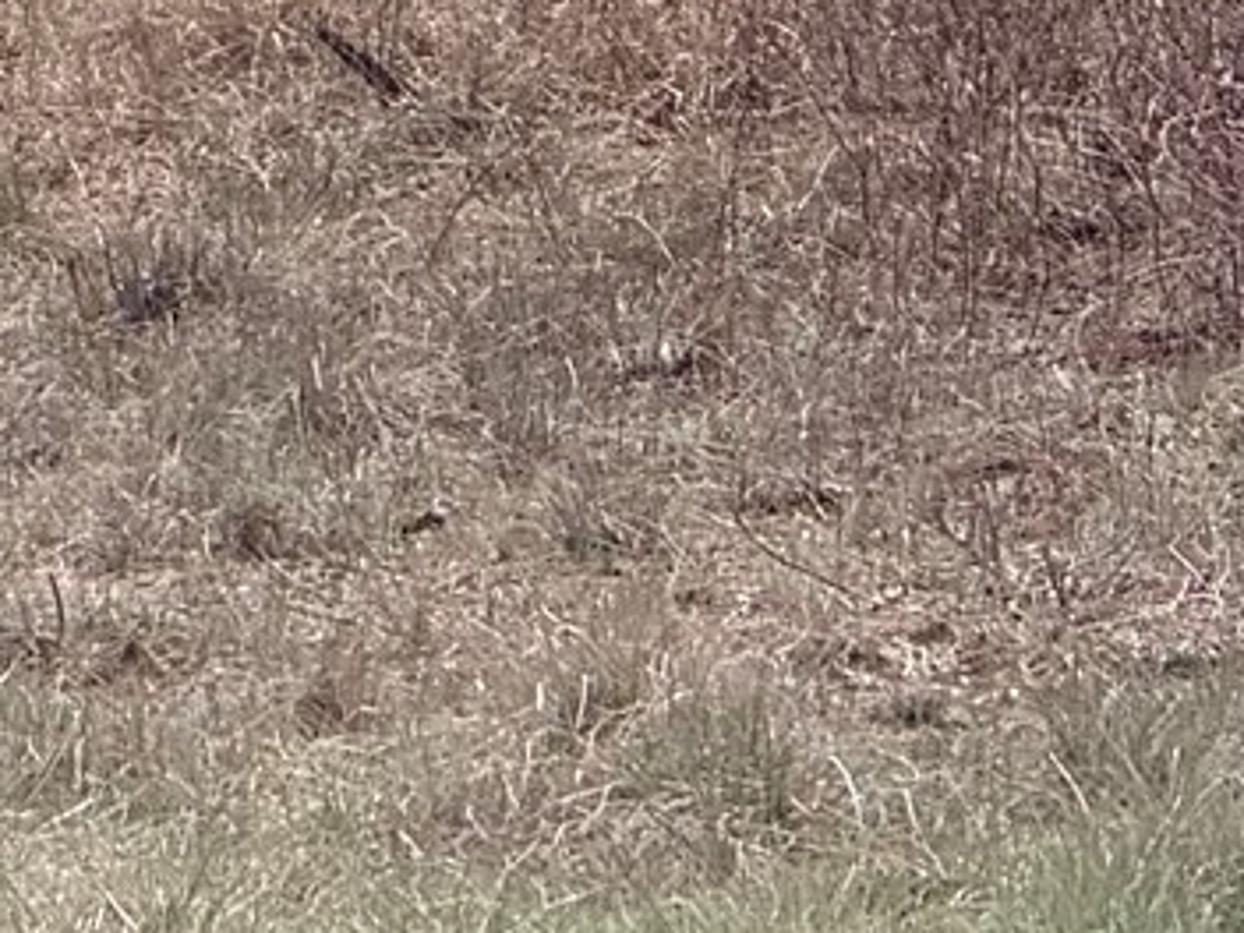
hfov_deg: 3.4
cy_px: -1633
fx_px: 20879
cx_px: -265
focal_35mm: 581
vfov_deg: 2.5
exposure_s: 1/638
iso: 25
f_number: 2.8
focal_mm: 16.89
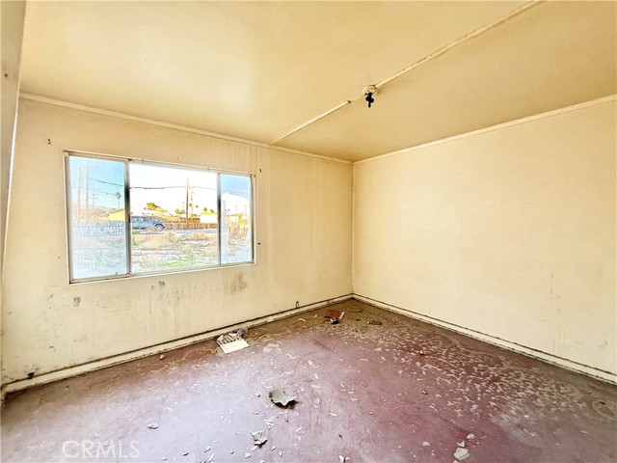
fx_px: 250
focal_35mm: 14
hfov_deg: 102.1
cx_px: 308
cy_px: 232
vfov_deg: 85.7
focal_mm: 2.22
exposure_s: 1/99
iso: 160
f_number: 2.2
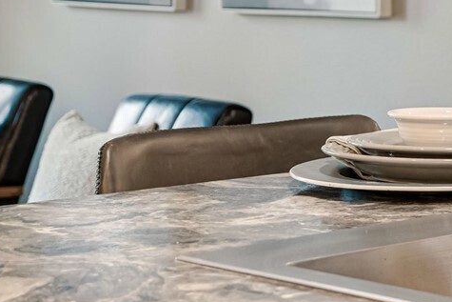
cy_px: -26
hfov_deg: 14.9
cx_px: 737
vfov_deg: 10.8
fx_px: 1570
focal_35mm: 125
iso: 400
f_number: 4
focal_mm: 35
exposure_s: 1/640
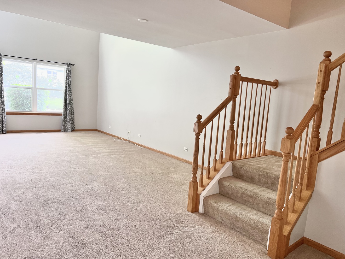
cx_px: 172
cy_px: 130
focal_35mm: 26
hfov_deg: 67.3
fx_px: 259
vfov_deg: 53.1
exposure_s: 1/60
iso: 80
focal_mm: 5.7
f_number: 1.5
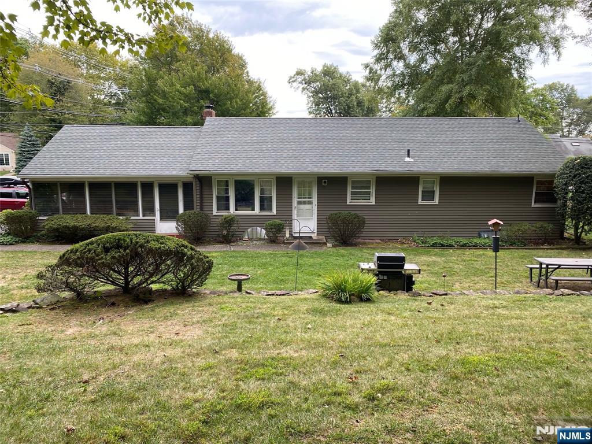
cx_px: 296
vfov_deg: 53.1
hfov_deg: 67.3
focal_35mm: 26
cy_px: 222
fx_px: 445
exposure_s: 1/281
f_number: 1.8
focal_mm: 4.25
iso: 32
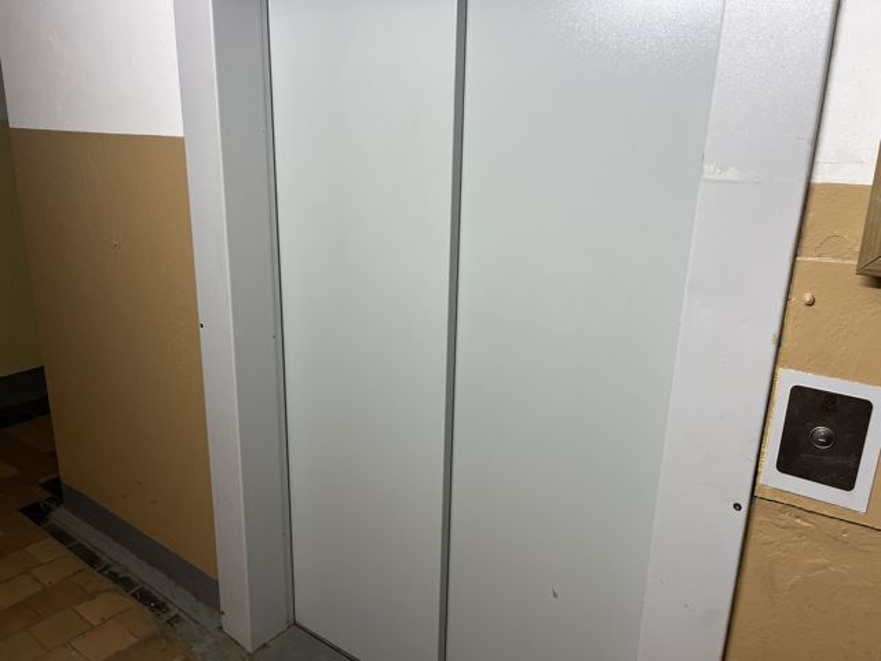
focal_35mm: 26
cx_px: 440
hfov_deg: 67.3
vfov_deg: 53.1
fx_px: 662
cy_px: 330
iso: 125
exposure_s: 1/100
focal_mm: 5.1
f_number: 1.6
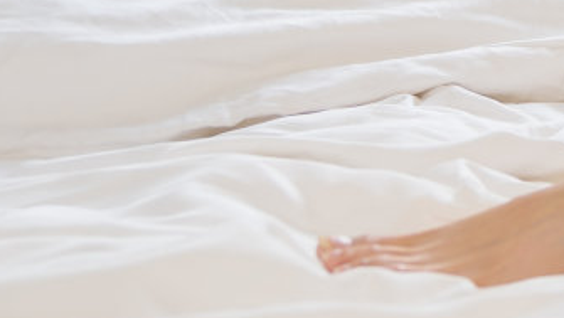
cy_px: -253
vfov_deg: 9.0
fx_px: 1946
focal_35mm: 130
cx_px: 1152
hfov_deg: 13.8
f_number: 2.8
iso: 100
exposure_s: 1/125
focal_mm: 26
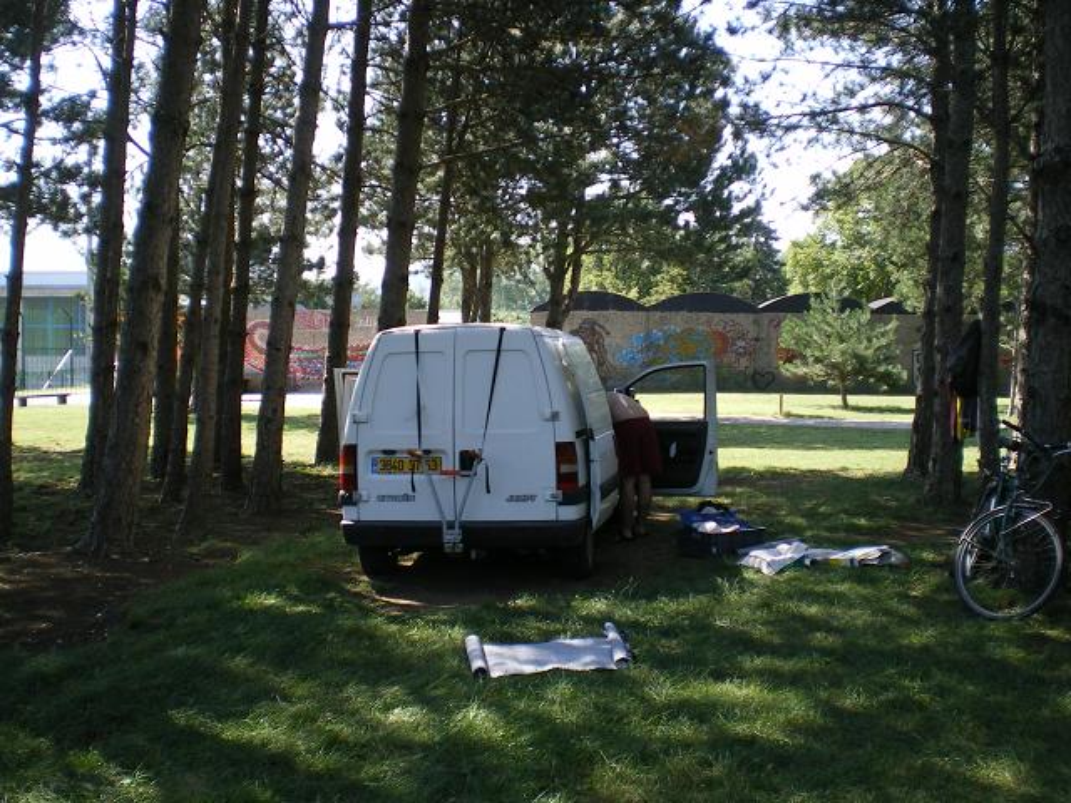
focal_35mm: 38
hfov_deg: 49.0
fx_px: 1176
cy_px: 402
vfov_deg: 37.7
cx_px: 536
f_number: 3.1
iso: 64
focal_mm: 6.3
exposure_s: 1/160
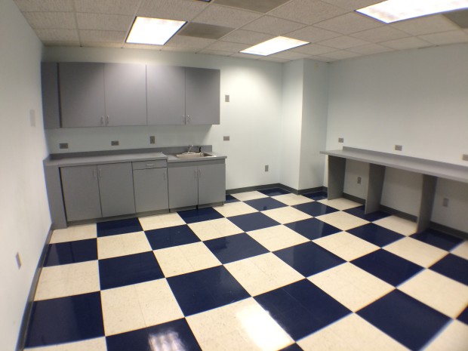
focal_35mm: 29
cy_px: 176
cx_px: 234
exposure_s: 1/30
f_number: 2.2
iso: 50
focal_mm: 4.15
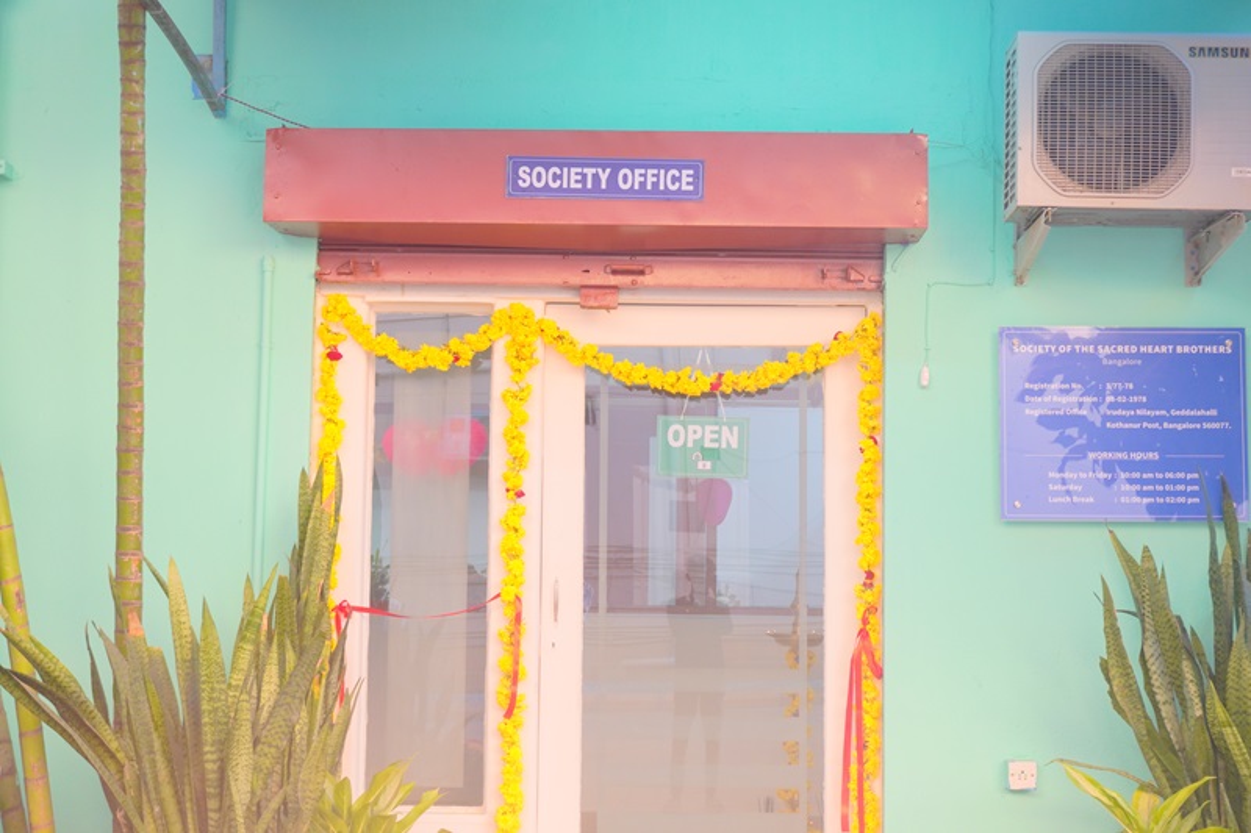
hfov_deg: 38.9
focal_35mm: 51
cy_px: 416
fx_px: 1772
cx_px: 626
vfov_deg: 26.5
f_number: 5
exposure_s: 1/60
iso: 160
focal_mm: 34
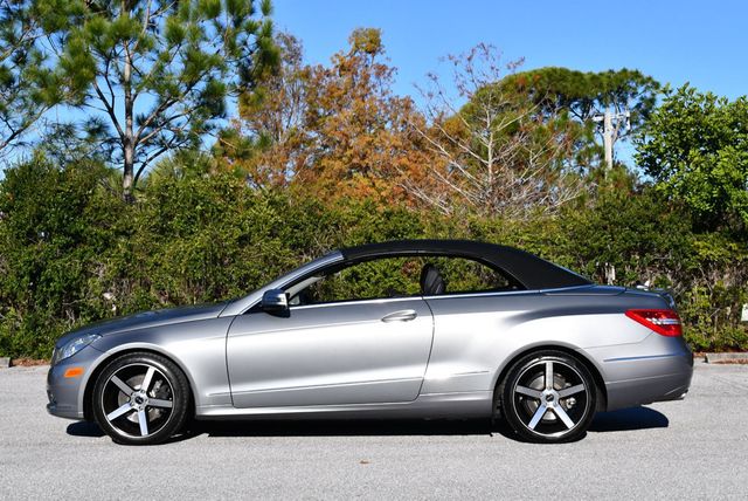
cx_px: 374
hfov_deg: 31.4
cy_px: 250
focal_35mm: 64
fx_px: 1331
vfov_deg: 21.3
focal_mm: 32
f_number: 9
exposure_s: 1/320
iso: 100
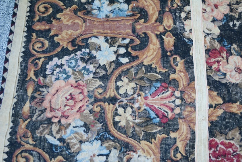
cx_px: 121
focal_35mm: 54
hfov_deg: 36.9
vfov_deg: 25.1
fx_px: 363
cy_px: 81
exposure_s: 1/80
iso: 400
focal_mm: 36
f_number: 5
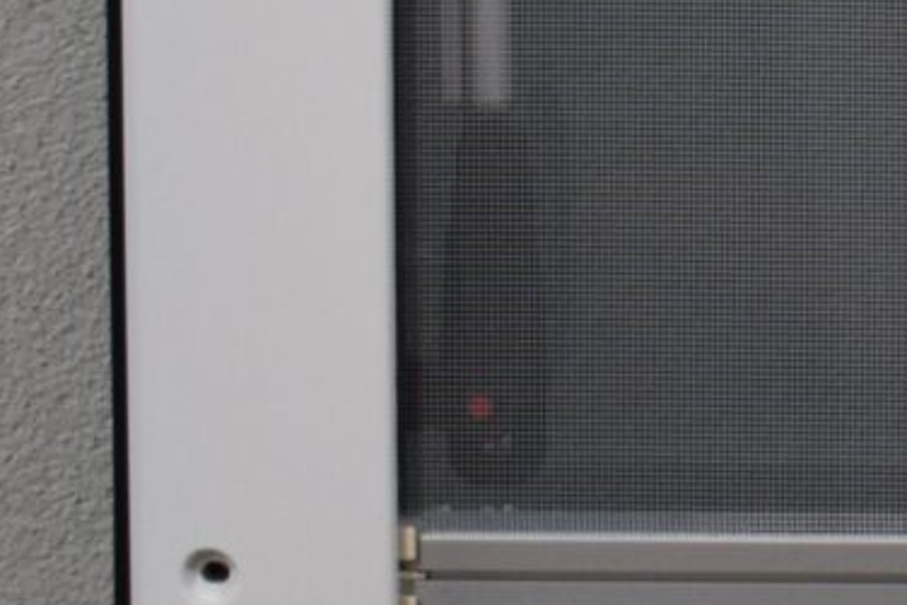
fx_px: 7712
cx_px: 1889
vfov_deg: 4.5
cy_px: -469
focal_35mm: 306
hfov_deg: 6.5
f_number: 5.6
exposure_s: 1/125
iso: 360
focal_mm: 30
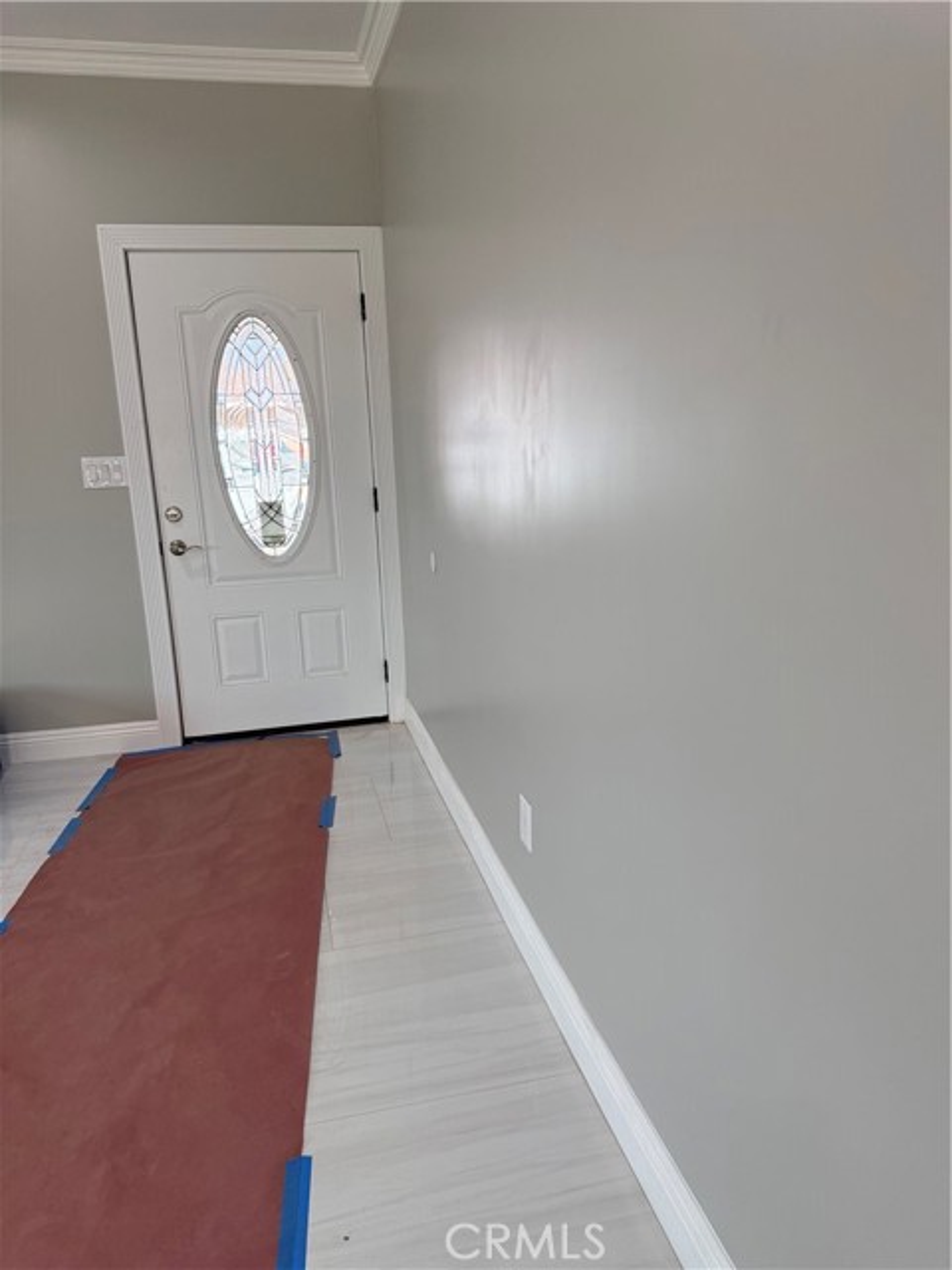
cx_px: 476
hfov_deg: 56.8
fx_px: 880
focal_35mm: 24
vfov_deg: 71.6
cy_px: 635
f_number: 1.78
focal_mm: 6.76
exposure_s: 1/230
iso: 160
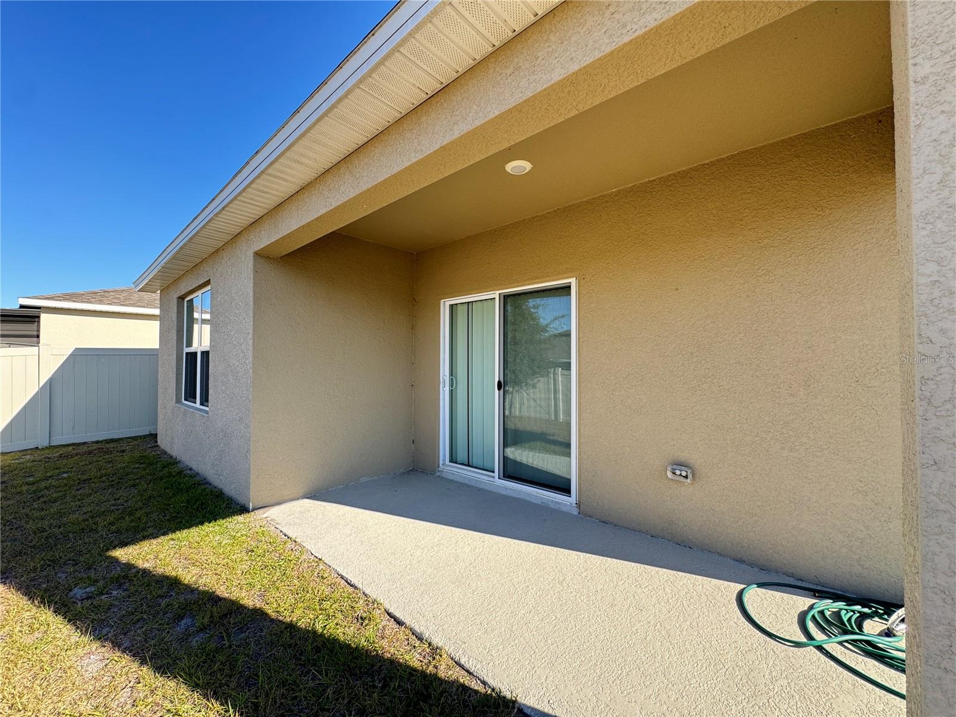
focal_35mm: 14
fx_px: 387
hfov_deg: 102.1
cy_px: 358
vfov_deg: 85.7
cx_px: 478
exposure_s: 1/253
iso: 40
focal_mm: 2.22
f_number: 2.2
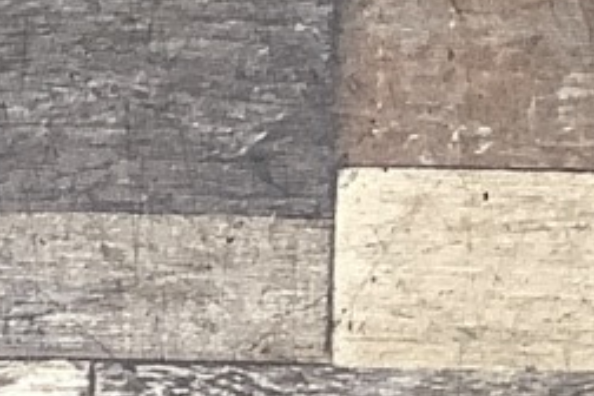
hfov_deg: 8.9
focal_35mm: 211
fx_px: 3481
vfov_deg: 6.1
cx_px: -811
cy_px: 1048
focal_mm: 3.3
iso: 100
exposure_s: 1/50
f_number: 2.4
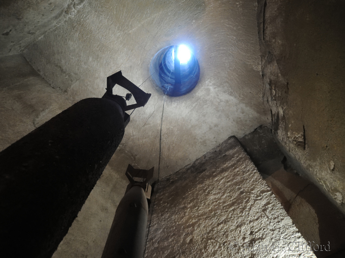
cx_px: 172
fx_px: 239
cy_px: 129
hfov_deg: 71.6
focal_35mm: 24
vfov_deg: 56.8
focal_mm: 5.1
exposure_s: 1/20
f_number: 1.8
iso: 1600
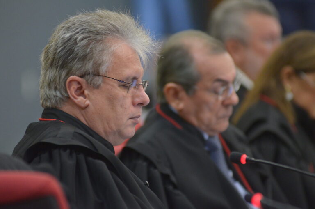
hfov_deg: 6.9
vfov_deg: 4.6
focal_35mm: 300
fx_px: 2620
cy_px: 104
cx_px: 158
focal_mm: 200
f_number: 2.8
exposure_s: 1/200
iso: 3200
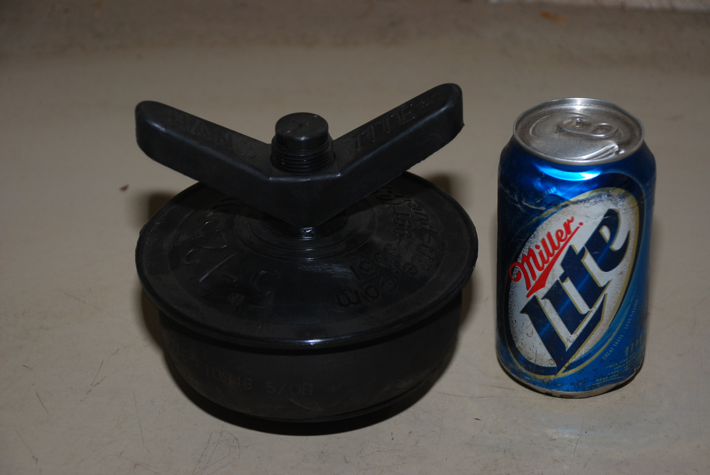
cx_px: 355
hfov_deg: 21.9
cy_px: 238
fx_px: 1836
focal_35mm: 93
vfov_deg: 14.7
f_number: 5.3
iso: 200
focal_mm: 62
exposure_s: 1/60
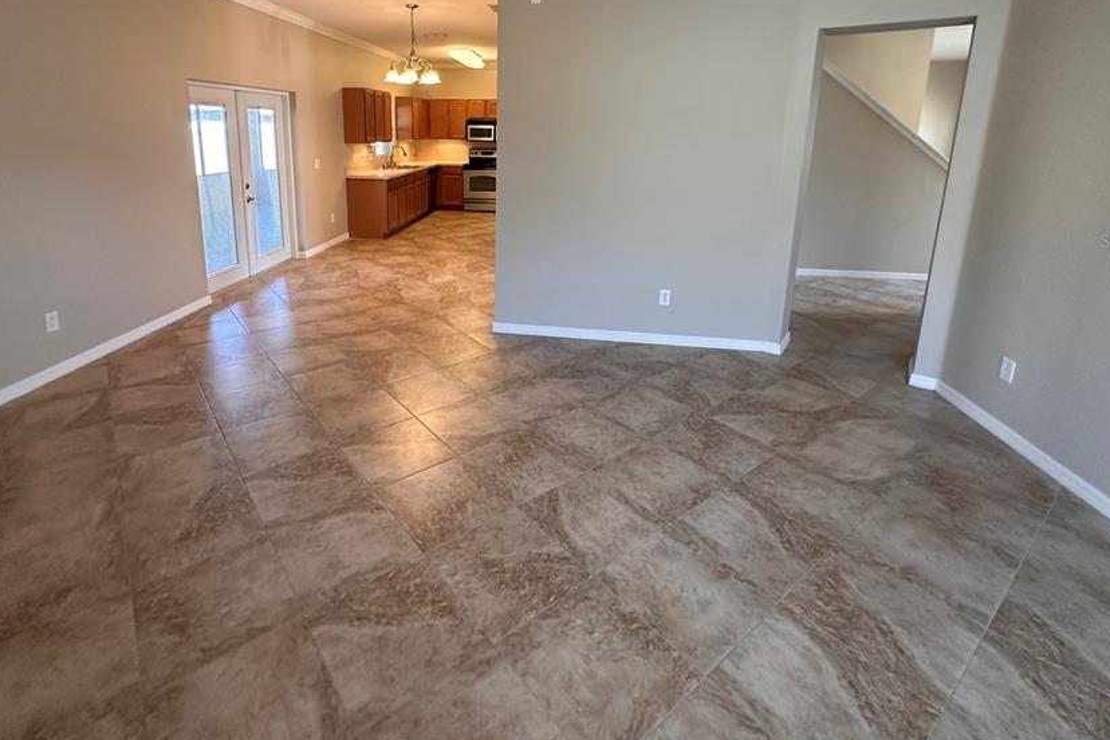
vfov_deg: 65.4
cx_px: 495
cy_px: 240
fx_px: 555
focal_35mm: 18
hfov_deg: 89.7
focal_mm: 2.22
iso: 200
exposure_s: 1/120
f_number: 2.2
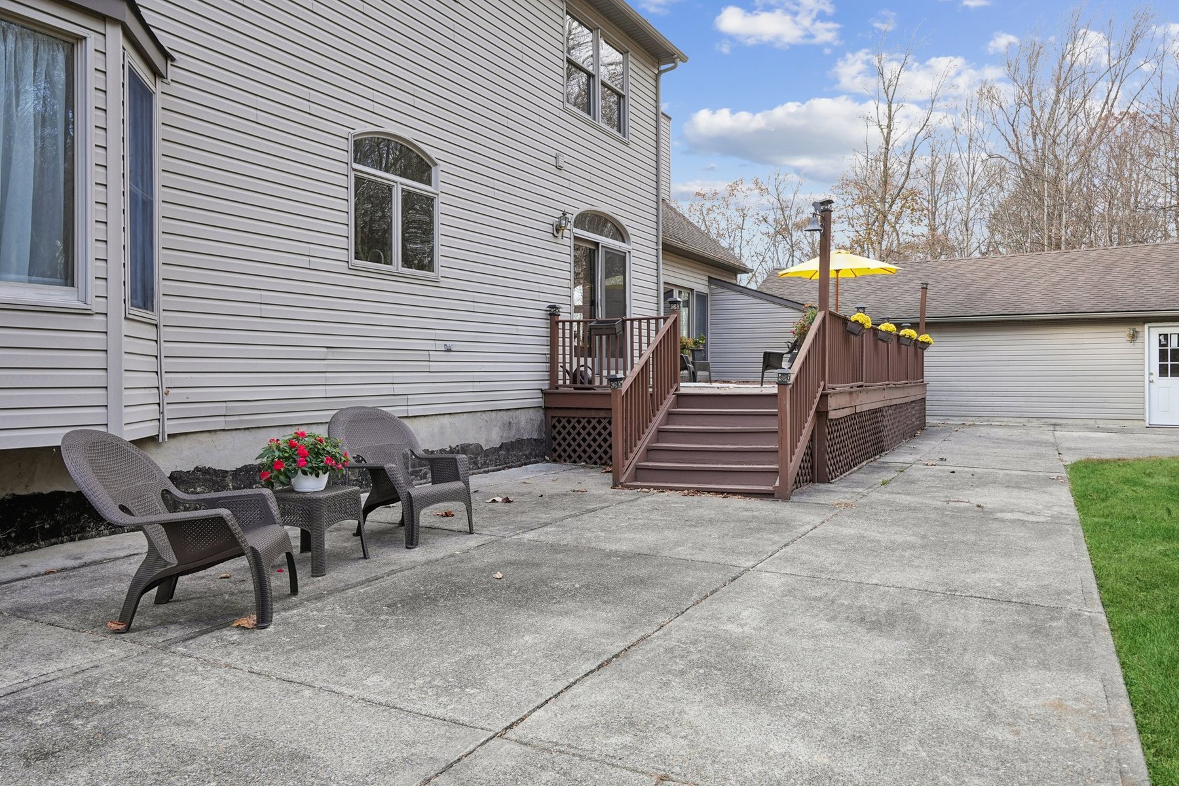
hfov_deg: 76.1
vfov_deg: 55.1
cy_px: 393
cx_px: 590
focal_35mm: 23
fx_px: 753
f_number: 8
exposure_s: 1/60
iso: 400
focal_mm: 23
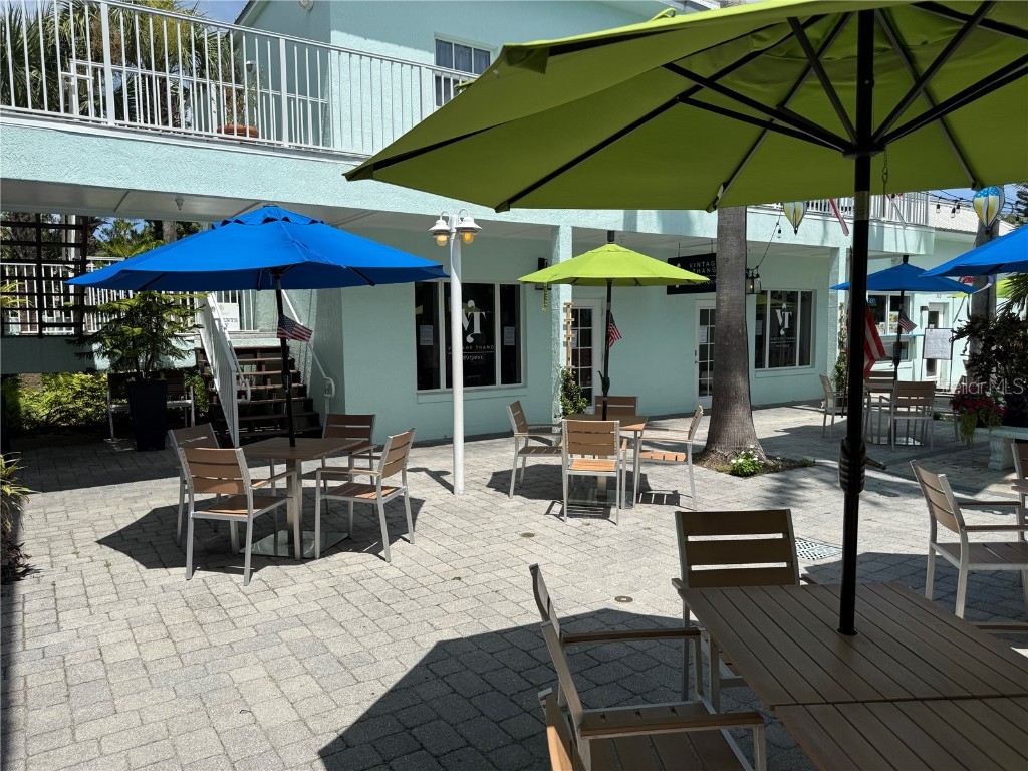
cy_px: 386
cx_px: 514
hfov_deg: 71.6
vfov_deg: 56.8
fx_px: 713
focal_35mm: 24
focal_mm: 6.76
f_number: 1.78
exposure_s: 1/6173
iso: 80
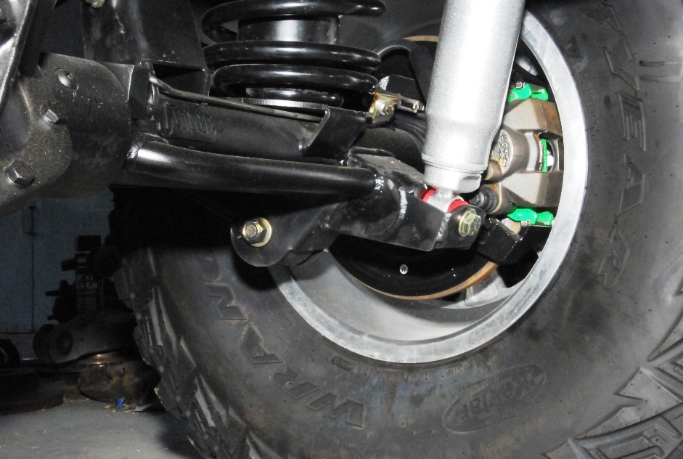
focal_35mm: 62
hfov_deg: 32.3
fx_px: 1179
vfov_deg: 22.0
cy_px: 223
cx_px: 345
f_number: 29
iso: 1600
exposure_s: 1/60
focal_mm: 38
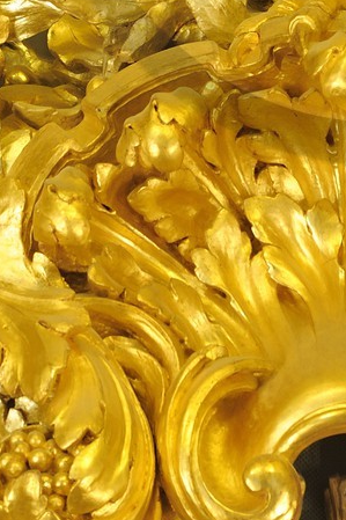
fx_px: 9767
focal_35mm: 677
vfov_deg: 3.0
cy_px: -196
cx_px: 387
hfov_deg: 2.0
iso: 200
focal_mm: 190
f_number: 8
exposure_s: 5
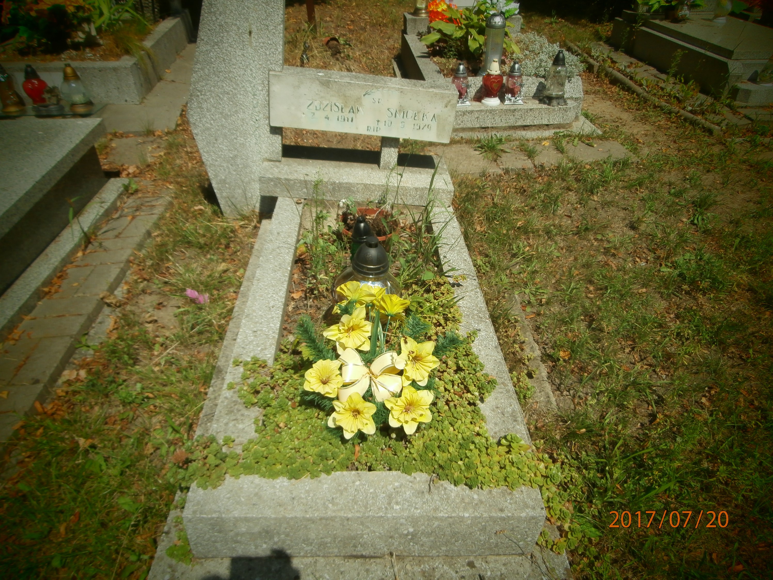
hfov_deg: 71.6
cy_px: 290
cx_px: 386
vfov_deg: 56.8
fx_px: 536
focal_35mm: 24
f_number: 3
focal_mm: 4.2
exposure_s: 1/1600
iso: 100
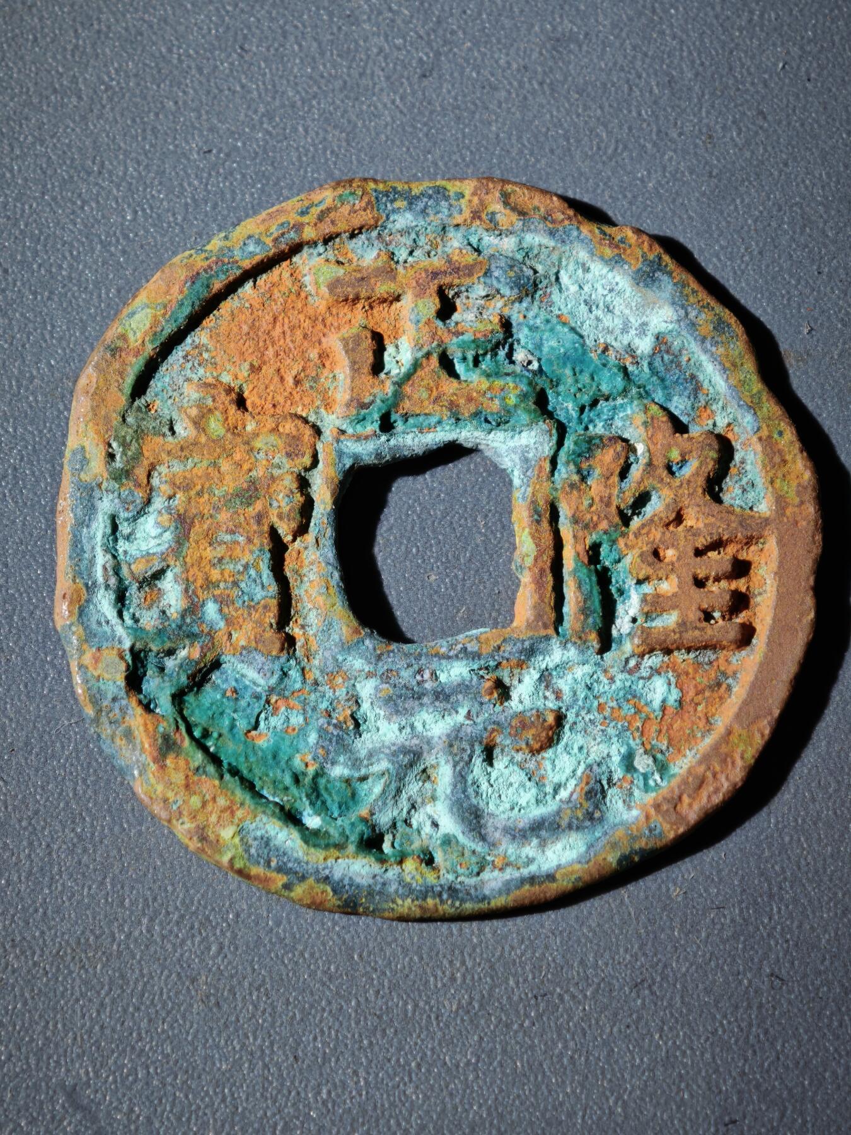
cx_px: 426
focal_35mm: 121
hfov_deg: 12.2
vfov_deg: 16.3
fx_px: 3966
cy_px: 568
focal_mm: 9
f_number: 2
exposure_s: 1/100
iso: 200
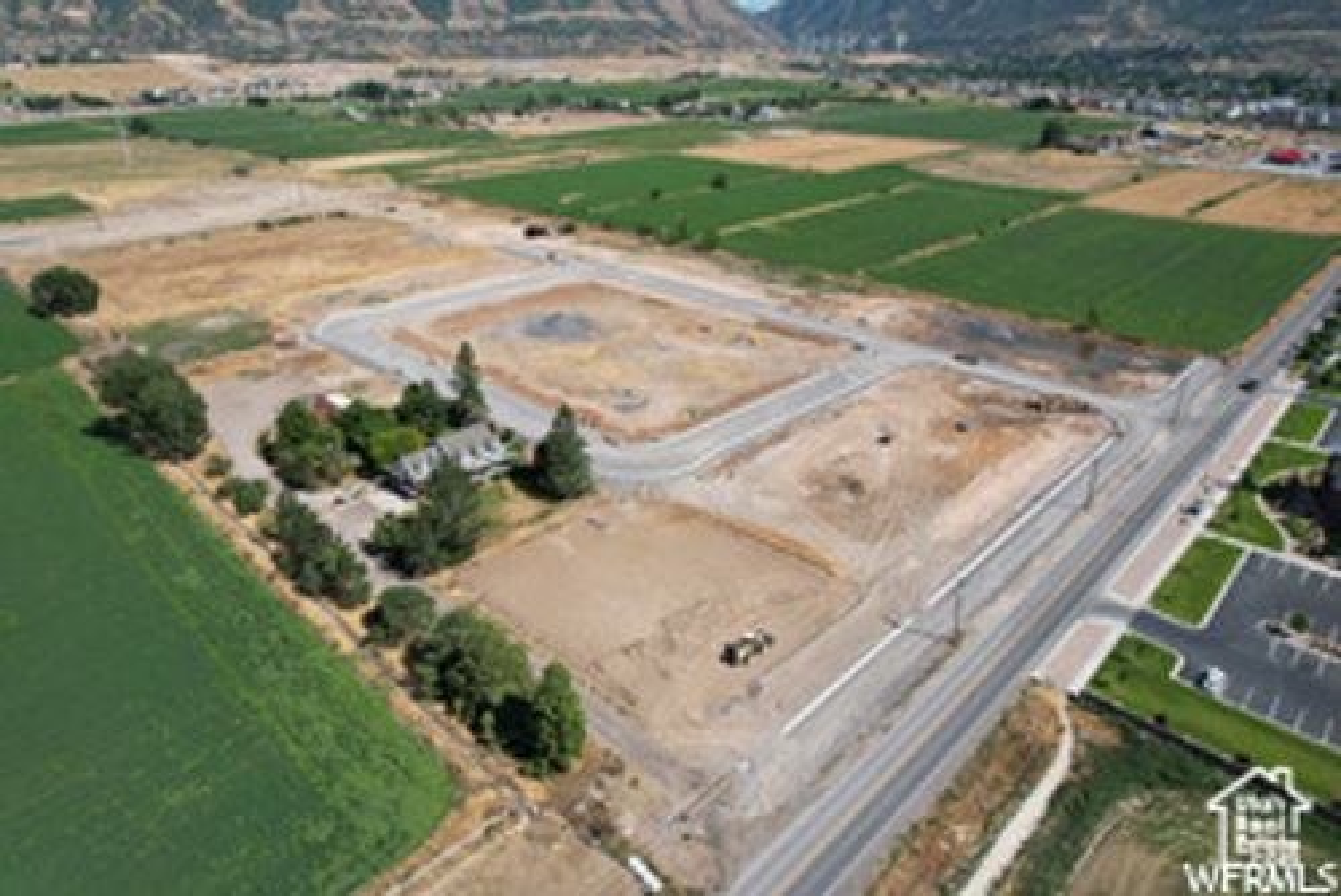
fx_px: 820
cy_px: 448
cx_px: 670
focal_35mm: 22
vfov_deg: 57.3
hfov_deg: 78.5
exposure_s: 1/2000
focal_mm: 8.38
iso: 100
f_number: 2.8
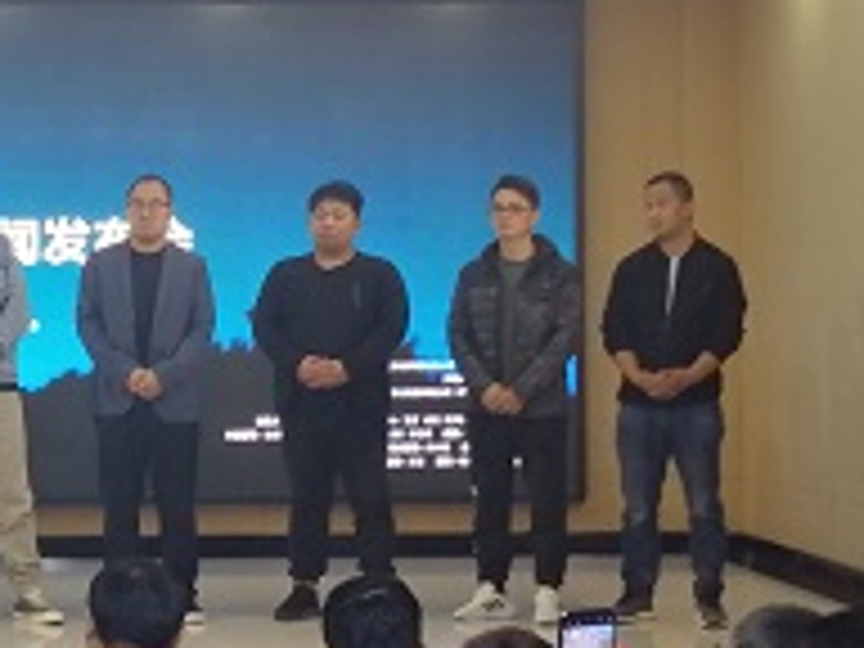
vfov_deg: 13.5
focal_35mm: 110
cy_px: 376
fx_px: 2746
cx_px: 22
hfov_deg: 17.5
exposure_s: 1/33.3
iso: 100
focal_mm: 3.62
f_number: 1.8
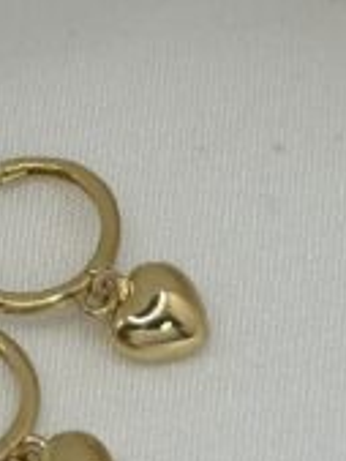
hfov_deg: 9.8
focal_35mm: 151
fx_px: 2010
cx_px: 63
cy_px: 331
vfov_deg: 13.0
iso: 80
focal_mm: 6.86
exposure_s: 1/1323
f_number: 1.78
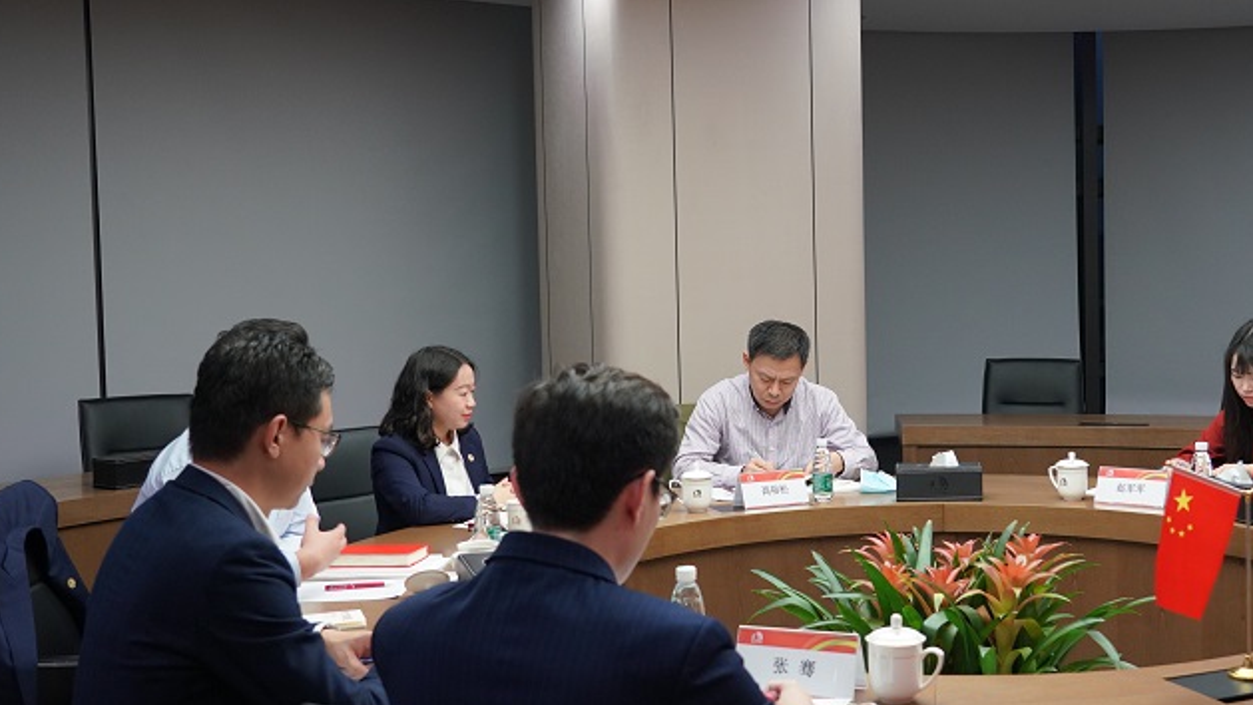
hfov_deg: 45.1
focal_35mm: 45
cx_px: 775
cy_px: 342
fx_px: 1495
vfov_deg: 26.5
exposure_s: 1/160
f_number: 4
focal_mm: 27
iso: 1600
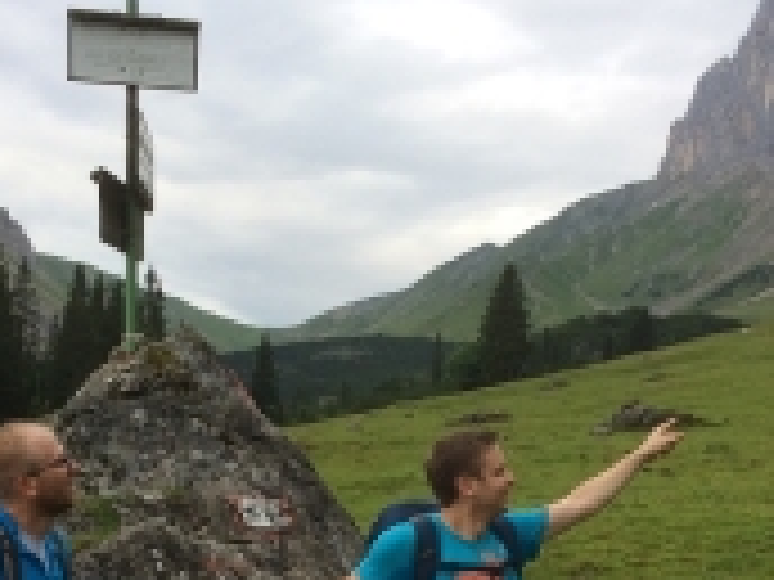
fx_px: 1319
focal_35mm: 59
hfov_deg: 32.7
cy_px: 519
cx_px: 356
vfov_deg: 24.1
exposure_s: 1/178
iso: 32
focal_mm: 4.15
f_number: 2.2
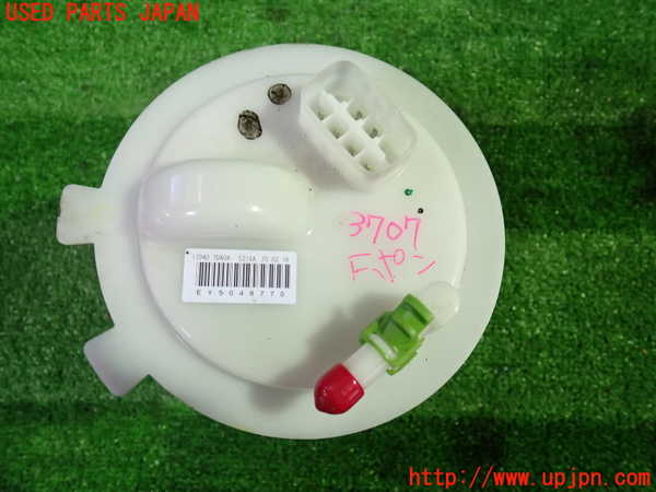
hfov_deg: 60.0
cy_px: 246
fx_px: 569
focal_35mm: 30
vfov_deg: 46.8
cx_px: 328
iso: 250
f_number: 2.3
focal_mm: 5.4
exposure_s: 1/30
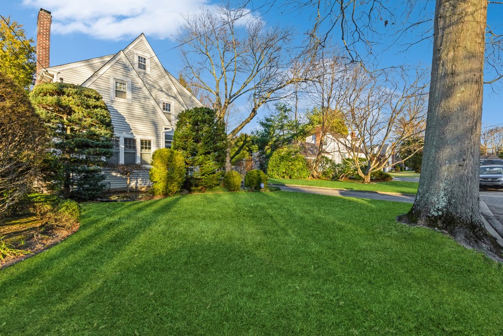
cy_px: 168
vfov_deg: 70.5
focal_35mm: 17
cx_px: 252
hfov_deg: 93.3
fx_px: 238
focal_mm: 17
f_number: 11
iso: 500
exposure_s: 1/160
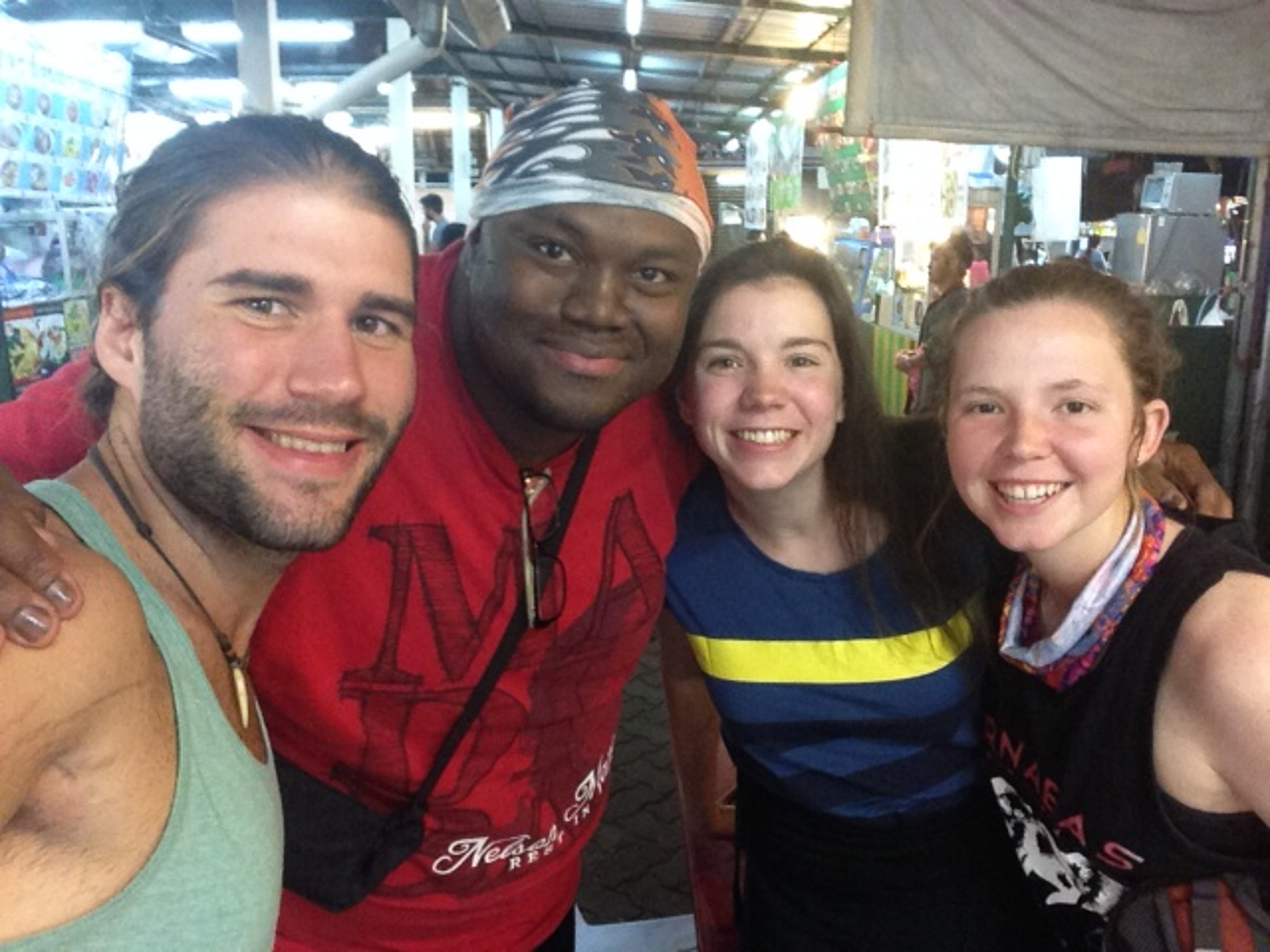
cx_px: 635
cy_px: 476
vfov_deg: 42.9
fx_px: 1211
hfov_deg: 55.4
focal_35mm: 33
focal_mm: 2.15
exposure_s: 1/24
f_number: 2.4
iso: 320
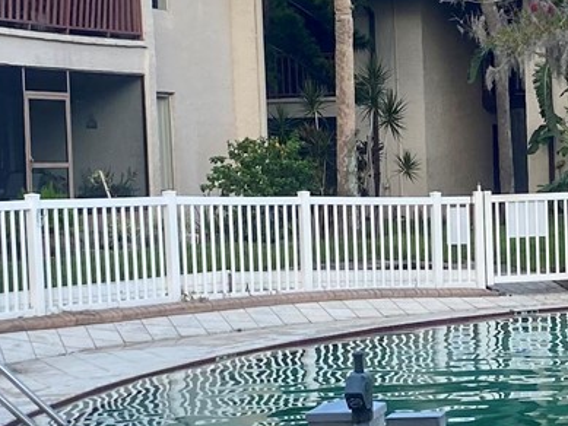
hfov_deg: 17.9
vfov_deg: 13.8
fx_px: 1756
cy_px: 312
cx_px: 584
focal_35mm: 107
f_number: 1.8
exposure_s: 1/441
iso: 32
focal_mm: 4.25
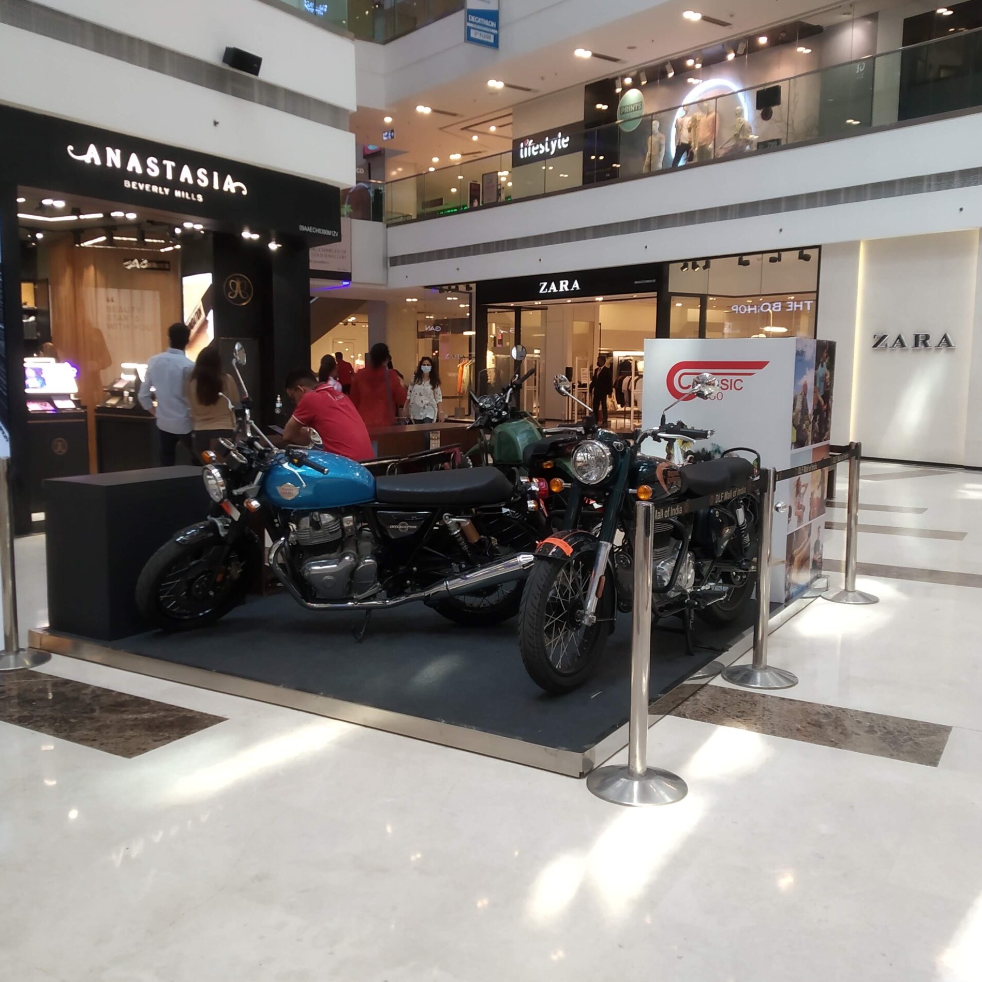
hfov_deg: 52.5
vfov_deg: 52.5
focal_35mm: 31
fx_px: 995
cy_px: 494
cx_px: 496
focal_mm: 3.82
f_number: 2.2
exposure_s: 1/50
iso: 125
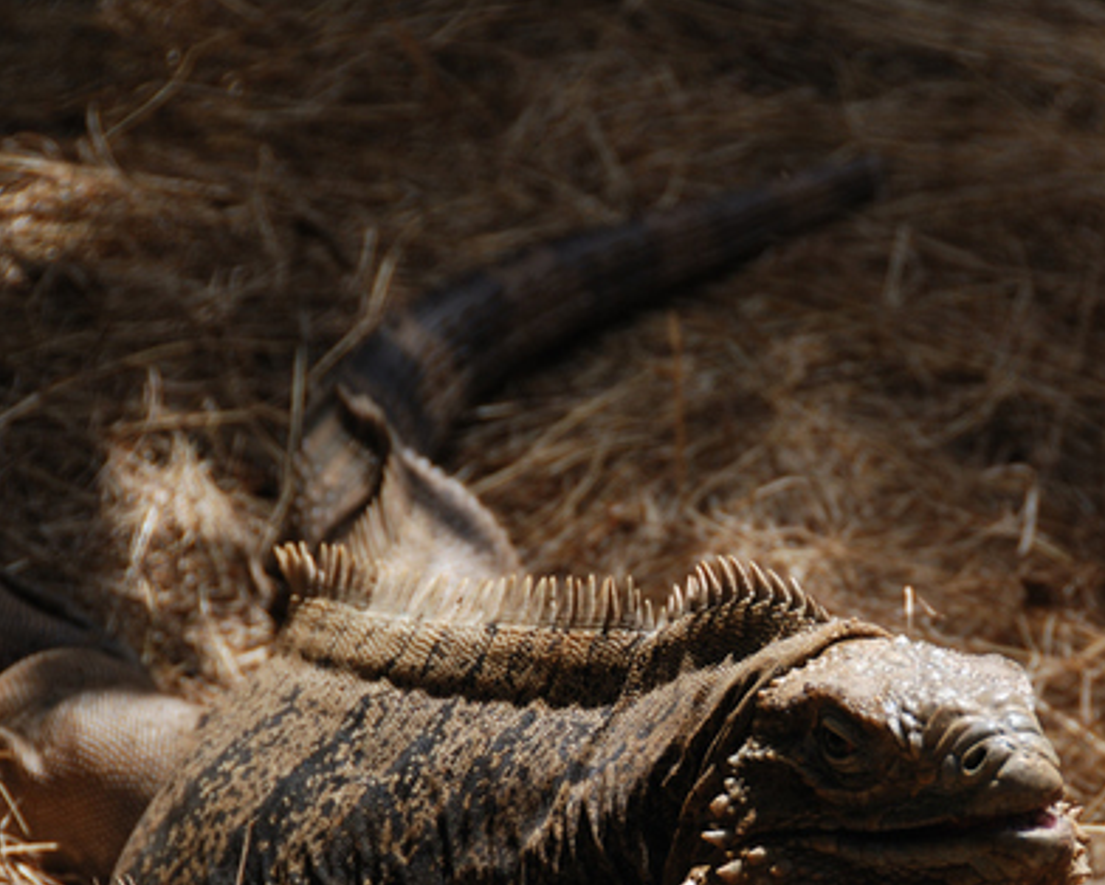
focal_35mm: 327
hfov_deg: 5.9
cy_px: 654
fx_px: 10699
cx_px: 733
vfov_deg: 4.7
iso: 100
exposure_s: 1/320
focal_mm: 130
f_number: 5.6
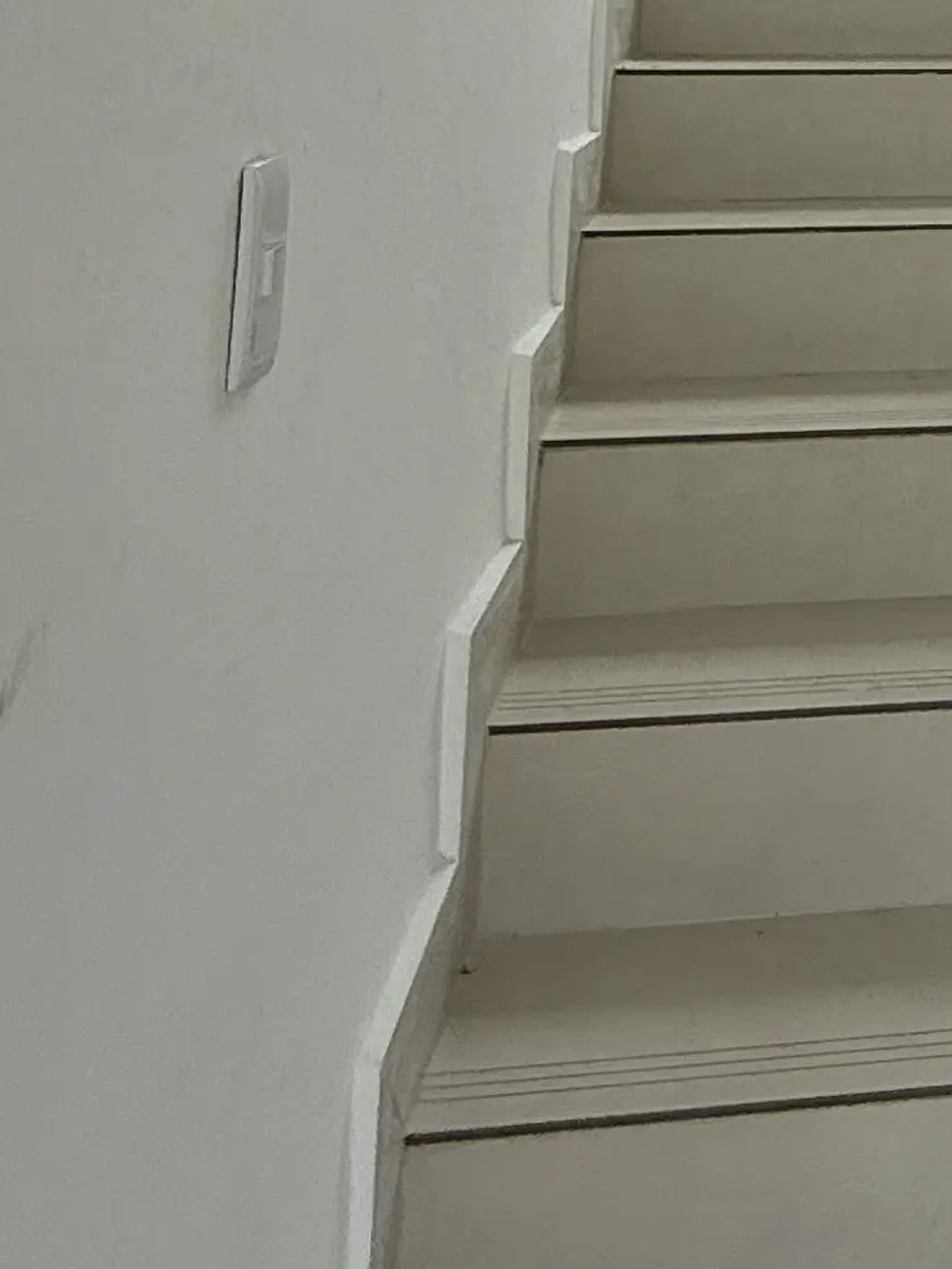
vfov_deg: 28.2
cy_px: -355
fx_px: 2089
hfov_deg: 23.0
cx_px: 1222
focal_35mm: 57
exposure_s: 1/518
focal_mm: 2.22
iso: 64
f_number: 2.2
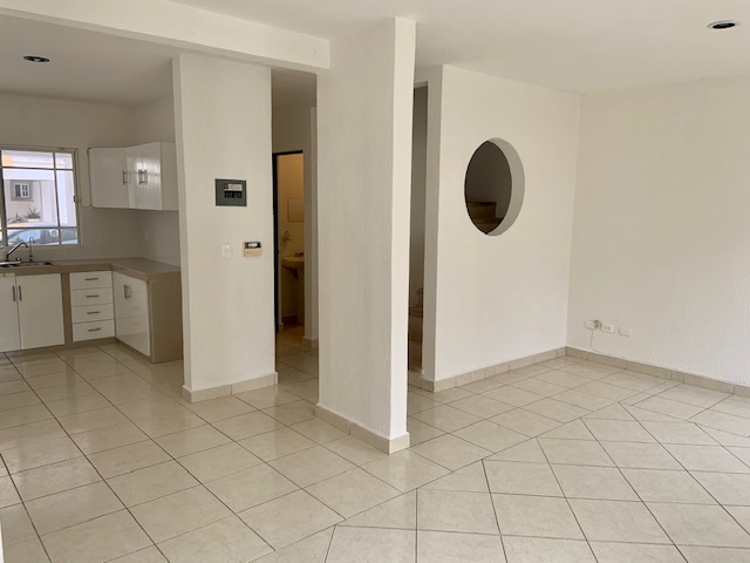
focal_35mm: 26
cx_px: 375
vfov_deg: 53.1
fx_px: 563
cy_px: 282
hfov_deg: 67.3
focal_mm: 4.25
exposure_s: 1/121
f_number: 1.8
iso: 50
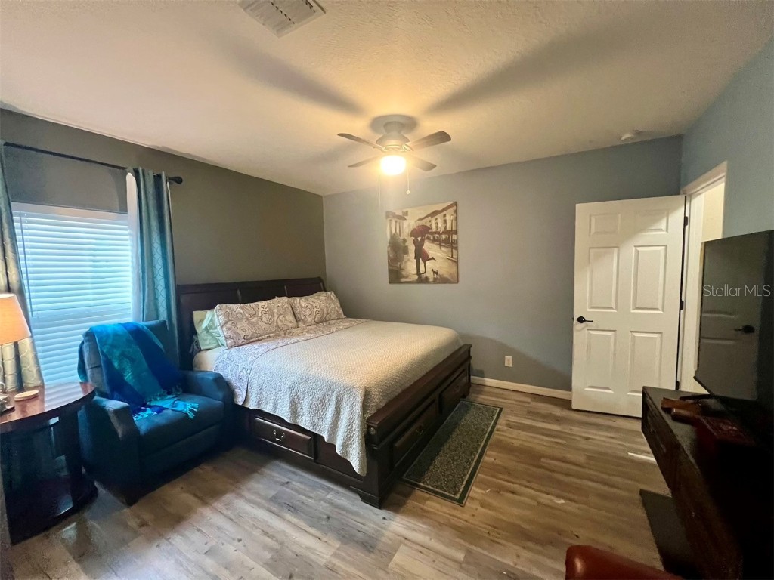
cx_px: 387
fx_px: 291
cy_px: 290
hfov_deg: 106.2
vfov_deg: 89.9
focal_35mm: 13
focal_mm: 1.57
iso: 800
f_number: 1.8
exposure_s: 1/60
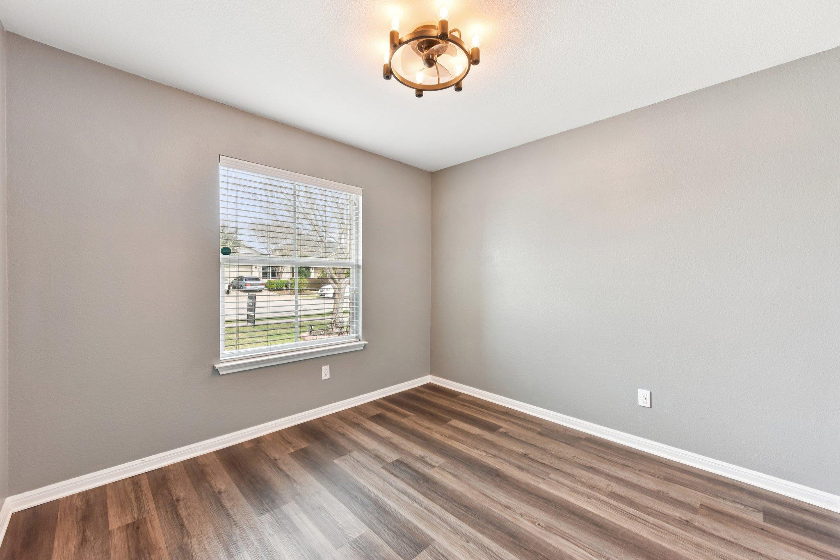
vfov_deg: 81.2
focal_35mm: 14
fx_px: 327
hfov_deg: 104.3
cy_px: 280
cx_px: 420
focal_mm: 14
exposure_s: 1/15
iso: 200
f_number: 8
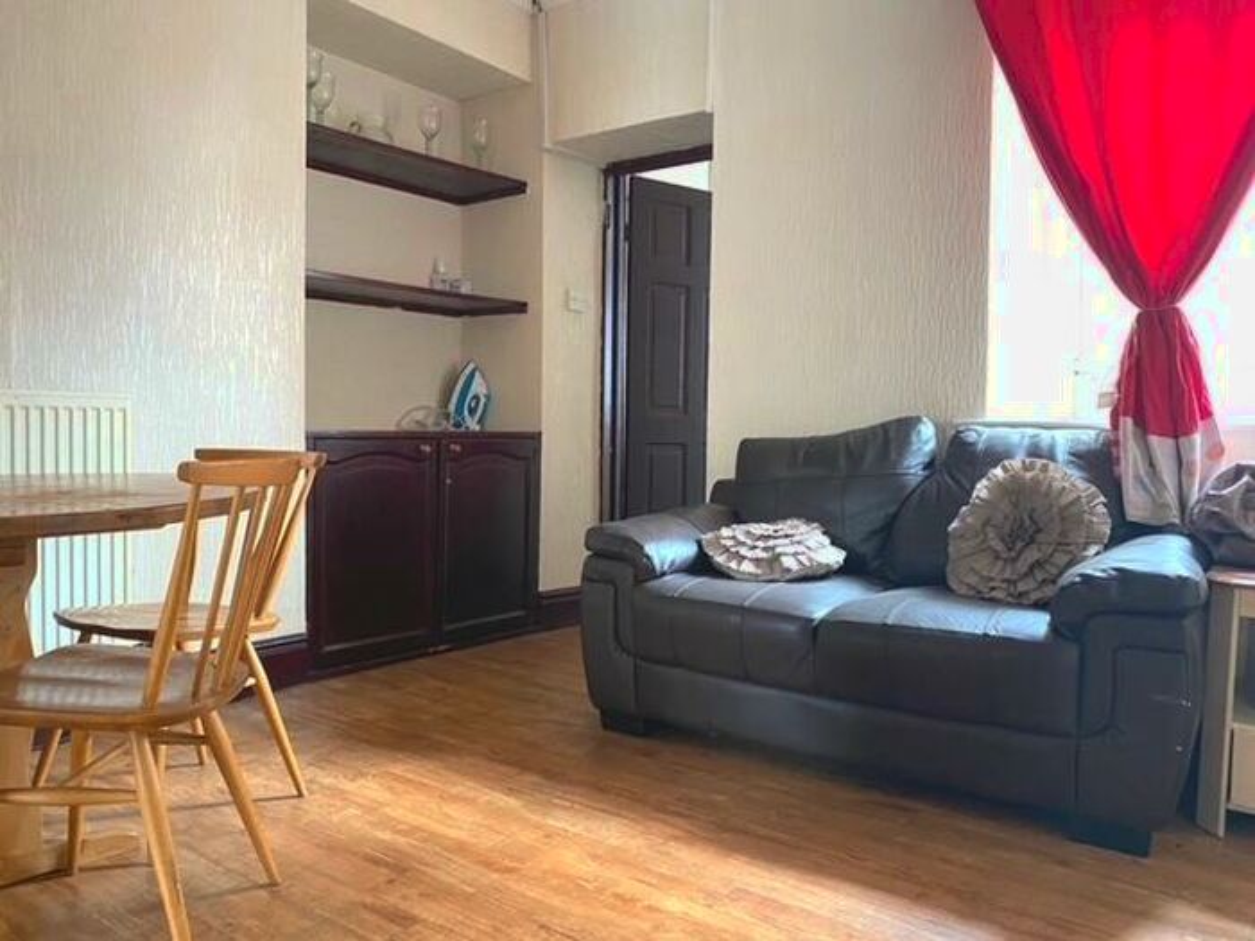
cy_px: 470
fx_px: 943
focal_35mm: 26
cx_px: 628
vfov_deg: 53.1
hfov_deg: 67.3
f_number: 1.8
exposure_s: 1/57
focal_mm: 4.25
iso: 500
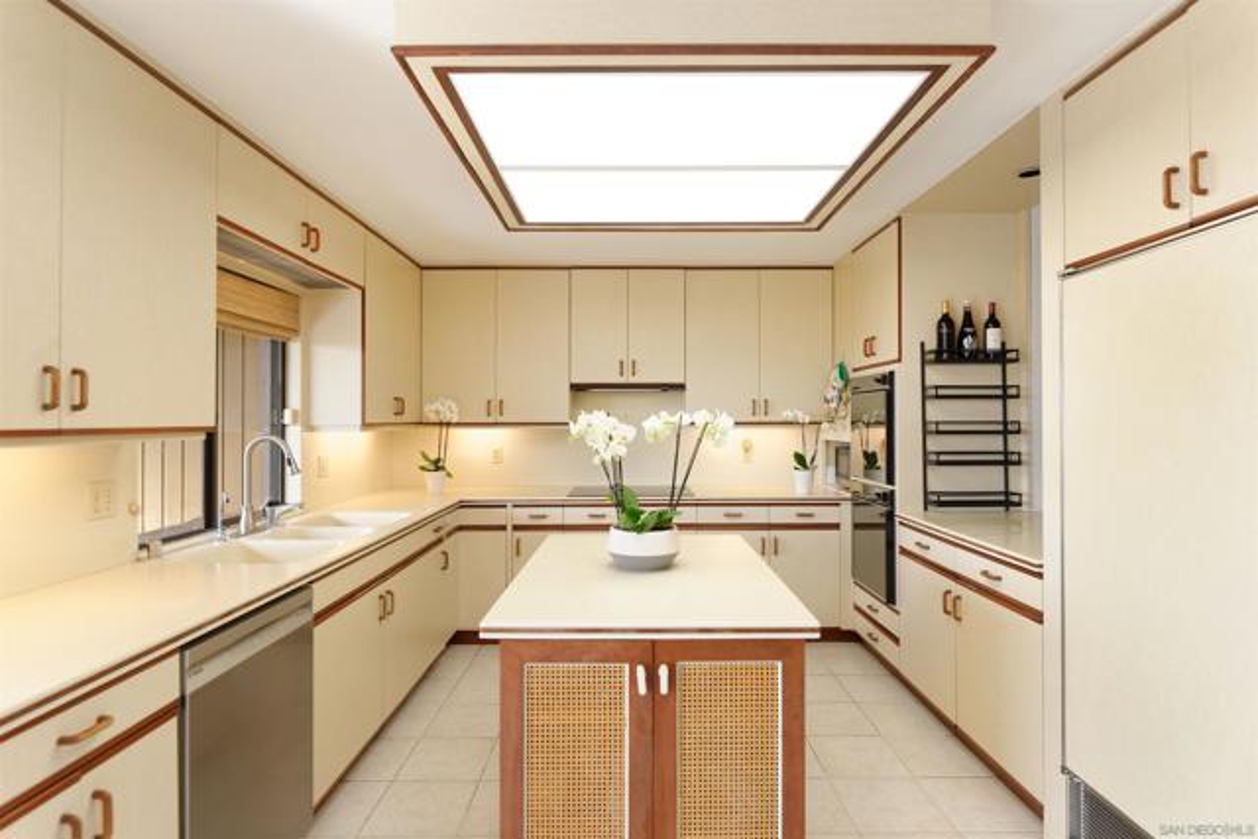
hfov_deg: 86.9
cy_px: 420
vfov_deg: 64.6
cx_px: 629
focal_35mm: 19
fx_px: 664
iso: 100
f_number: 5.6
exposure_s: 1/15
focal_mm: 19
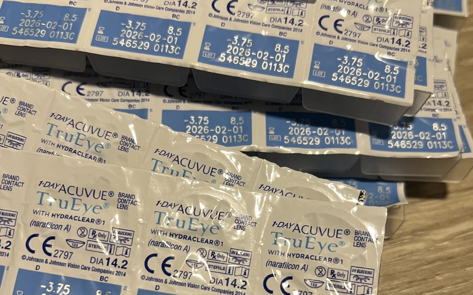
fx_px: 477
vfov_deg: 33.4
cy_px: 235
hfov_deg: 52.8
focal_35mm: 37
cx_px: 237
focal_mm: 5.7
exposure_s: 1/60
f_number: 1.5
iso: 250
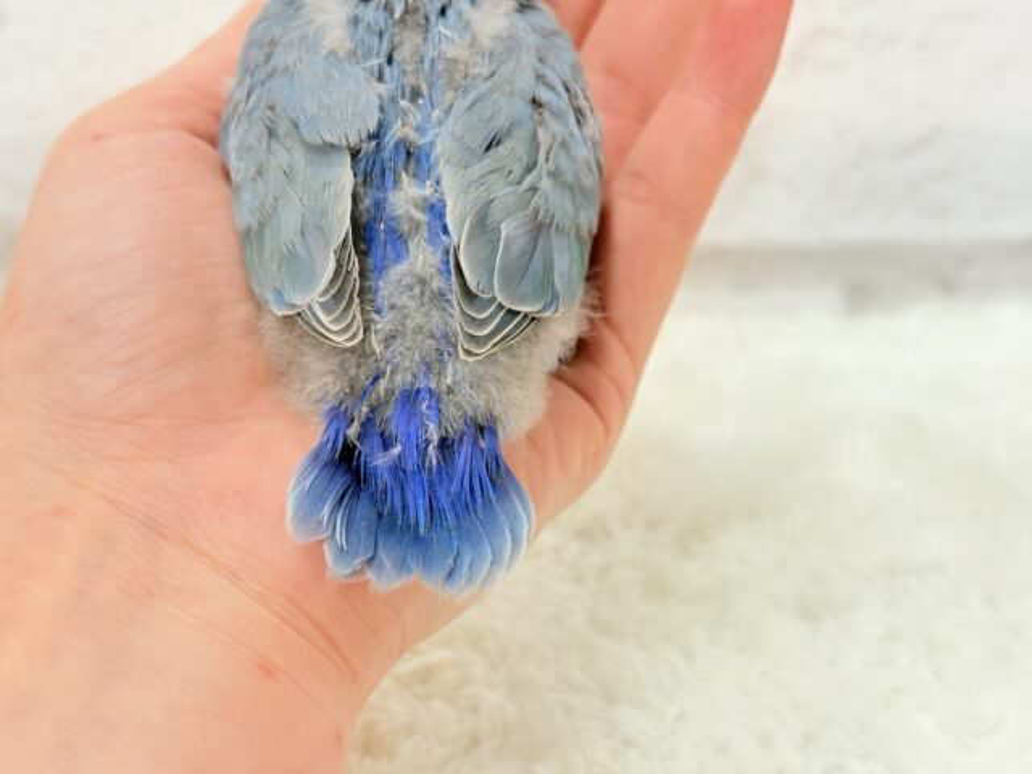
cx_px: 516
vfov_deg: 28.0
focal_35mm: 52
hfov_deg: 36.8
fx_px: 1550
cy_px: 387
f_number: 1.6
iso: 64
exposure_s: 1/50
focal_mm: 5.96
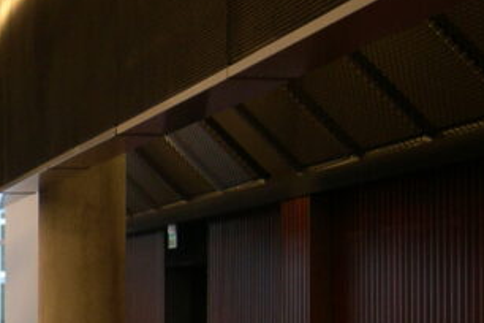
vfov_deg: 11.0
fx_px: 1667
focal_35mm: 124
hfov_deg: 15.4
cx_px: -204
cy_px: 268
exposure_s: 1/12.9
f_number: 2.8
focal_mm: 8
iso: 100
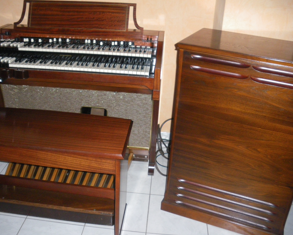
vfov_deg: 39.2
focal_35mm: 38
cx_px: 139
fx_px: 330
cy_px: 117
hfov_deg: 47.9
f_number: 3.5
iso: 500
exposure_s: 1/50
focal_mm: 6.3
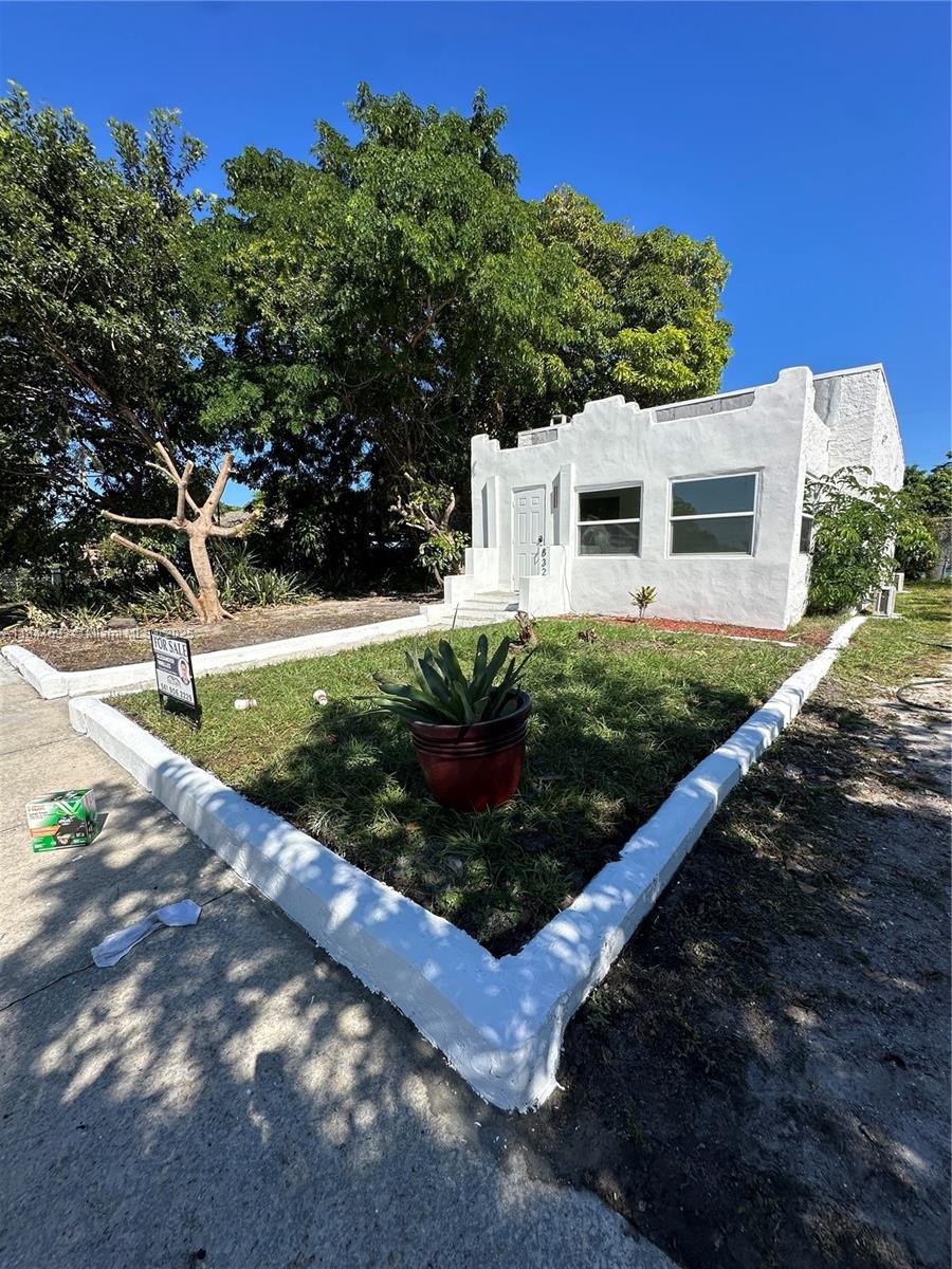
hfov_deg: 85.7
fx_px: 513
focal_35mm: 14
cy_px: 634
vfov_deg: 102.1
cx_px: 476
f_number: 2.2
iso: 50
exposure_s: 1/1887
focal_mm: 2.22
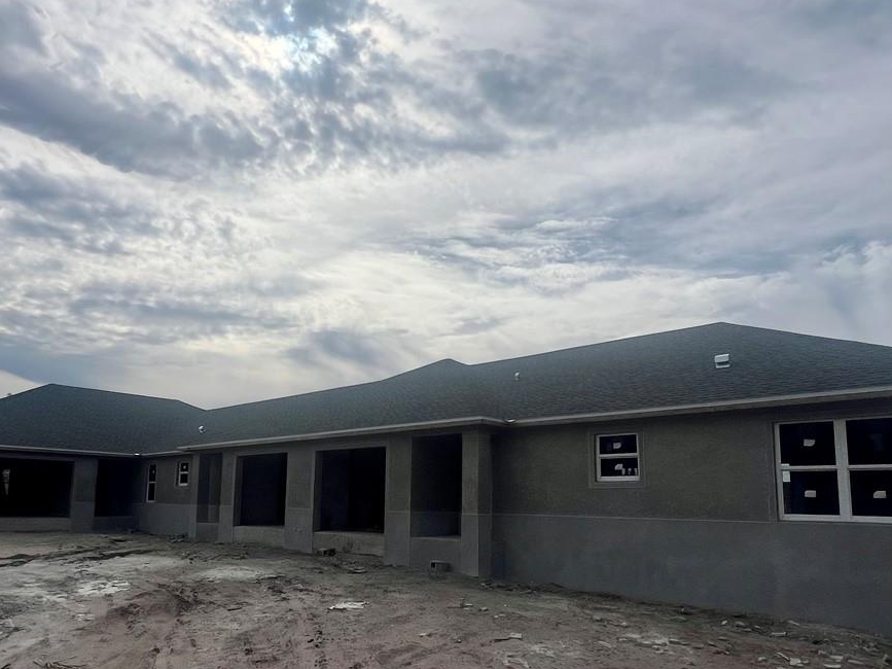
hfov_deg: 71.5
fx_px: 618
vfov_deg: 56.3
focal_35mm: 24
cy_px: 410
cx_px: 413
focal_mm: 1.57
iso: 32
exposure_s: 1/6135
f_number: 1.8
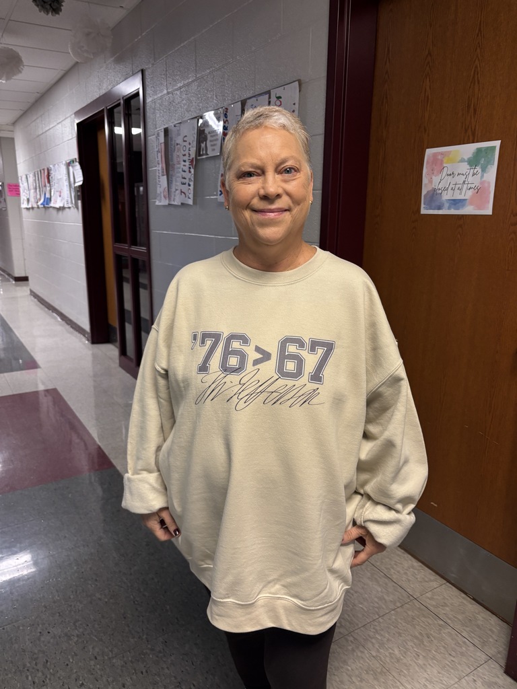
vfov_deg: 67.3
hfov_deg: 53.1
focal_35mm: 26
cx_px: 258
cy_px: 344
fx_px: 518
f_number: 1.6
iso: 160
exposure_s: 1/60
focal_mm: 5.96
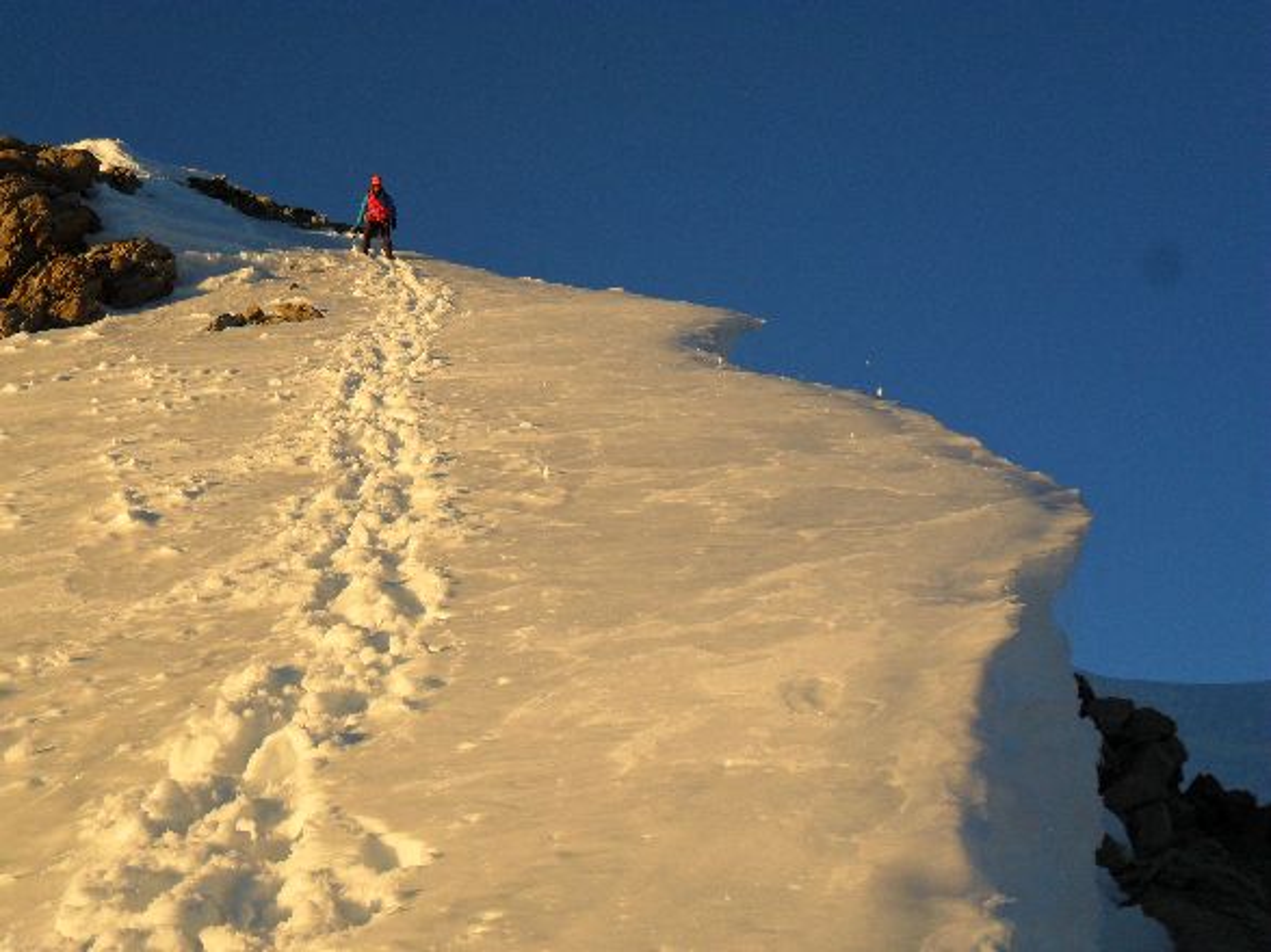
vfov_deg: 23.3
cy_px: 476
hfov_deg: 30.7
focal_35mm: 63
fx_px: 2313
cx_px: 636
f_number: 5.6
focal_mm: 11.2
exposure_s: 1/250
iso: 100
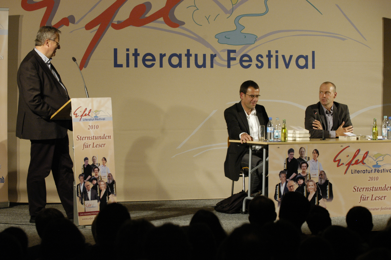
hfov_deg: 14.9
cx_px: 196
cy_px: 130
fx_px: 1497
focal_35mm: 138
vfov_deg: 9.9
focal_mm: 92
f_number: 4
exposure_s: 1/80
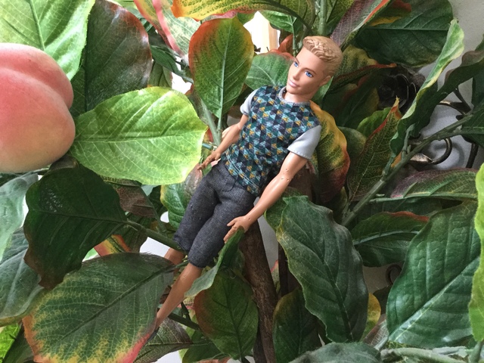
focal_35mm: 31
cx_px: 242
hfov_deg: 58.4
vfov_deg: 45.4
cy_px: 182
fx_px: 433
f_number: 2.4
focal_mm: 3.3
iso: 200
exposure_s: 1/30
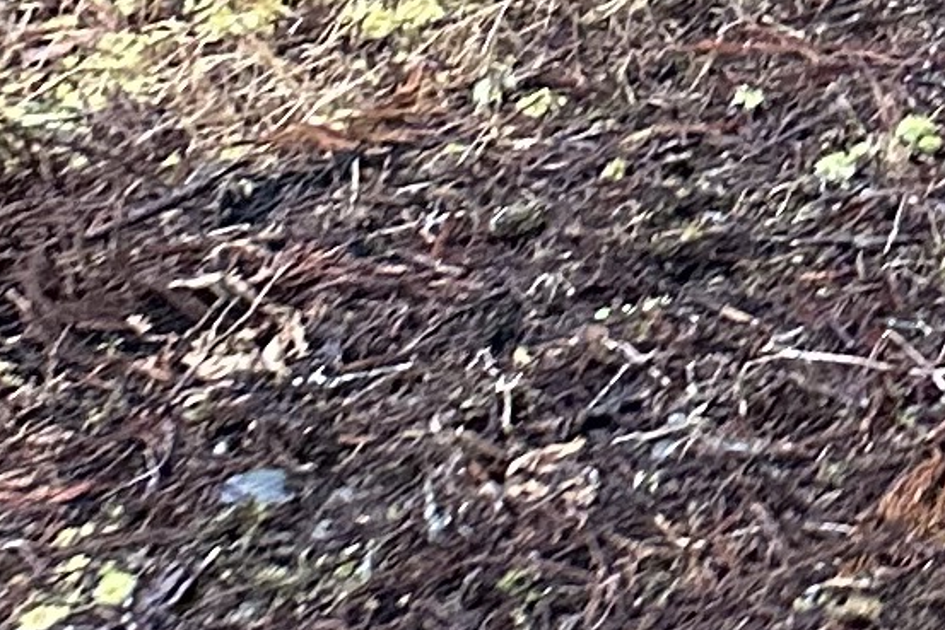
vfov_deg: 7.0
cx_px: 2377
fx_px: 4778
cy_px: -1082
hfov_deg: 9.8
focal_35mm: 182
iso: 250
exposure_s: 1/89
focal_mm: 6.86
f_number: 1.78
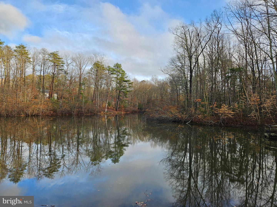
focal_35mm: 23
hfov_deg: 73.9
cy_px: 104
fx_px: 184
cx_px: 138
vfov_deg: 58.9
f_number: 1.8
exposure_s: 1/322
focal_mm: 5.4
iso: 25
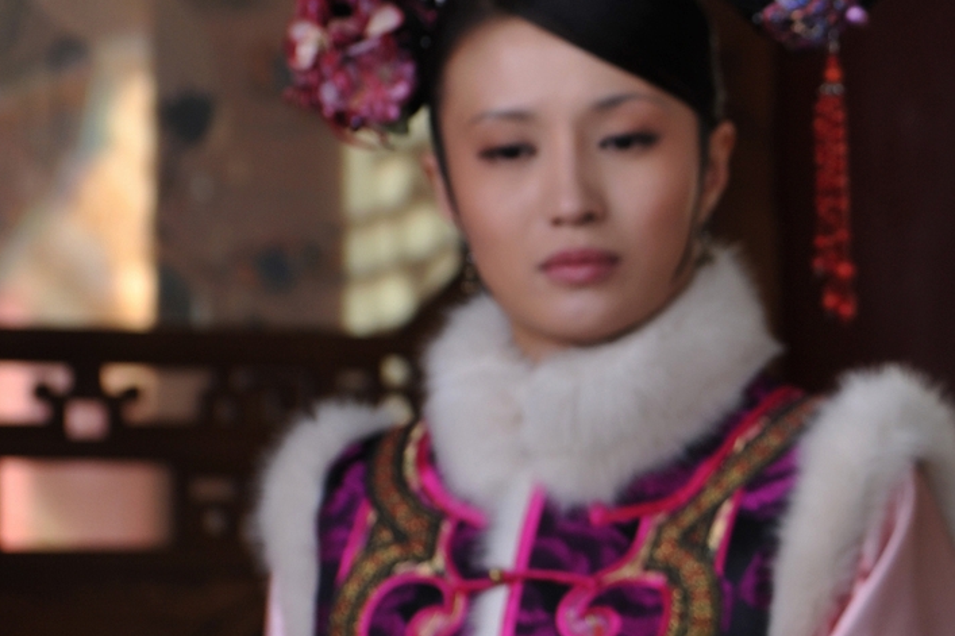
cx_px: 1166
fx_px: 5251
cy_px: 340
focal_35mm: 198
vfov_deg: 6.9
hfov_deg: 10.2
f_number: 5
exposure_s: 1/100
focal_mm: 70
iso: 320
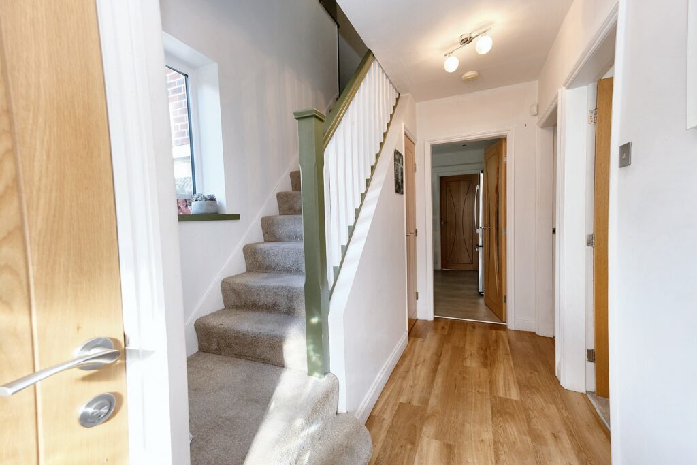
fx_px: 290
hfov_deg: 100.4
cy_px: 232
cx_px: 348
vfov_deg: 77.3
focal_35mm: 15
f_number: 4
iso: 640
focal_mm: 10
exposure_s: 1/60
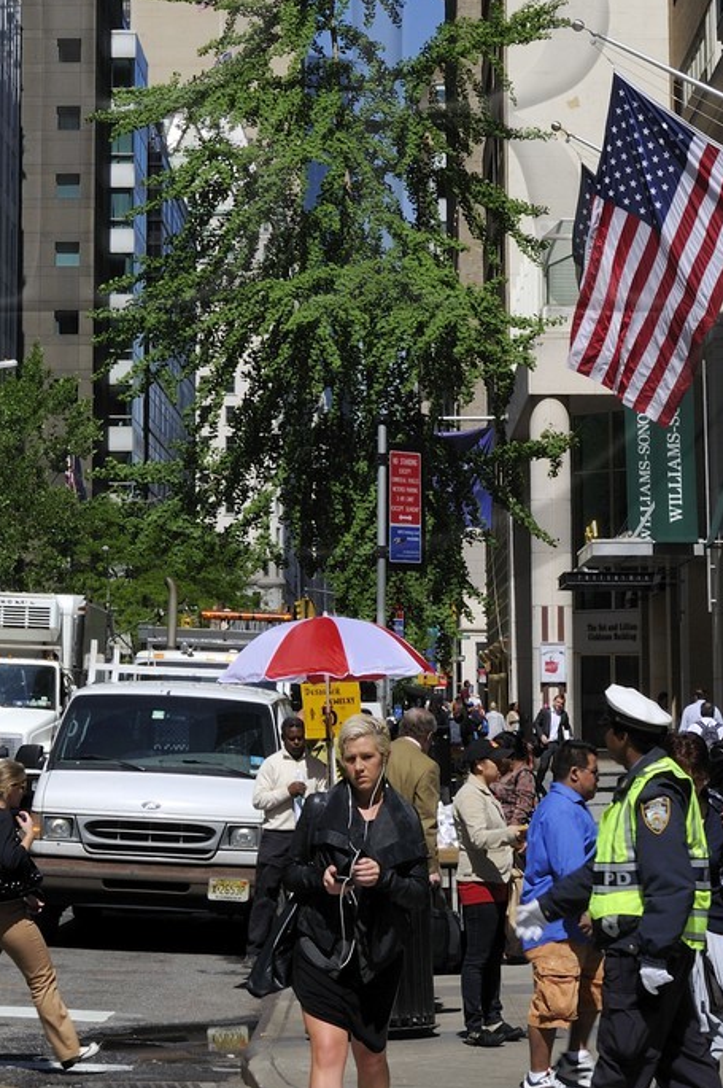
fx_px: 3952
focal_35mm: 131
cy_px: 118
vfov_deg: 15.5
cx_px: 323
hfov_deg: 10.5
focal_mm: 56
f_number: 14
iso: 200
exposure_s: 1/200
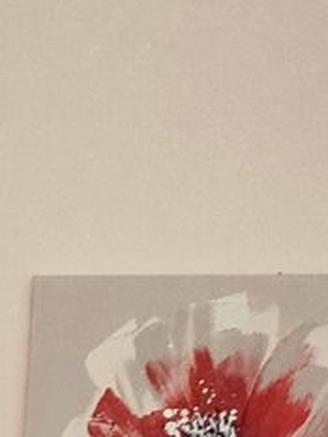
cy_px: 1052
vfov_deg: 11.9
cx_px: -341
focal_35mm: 134
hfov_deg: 10.2
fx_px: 1691
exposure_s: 1/50
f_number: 1.75
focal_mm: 4.75
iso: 6520
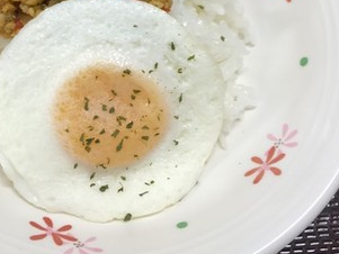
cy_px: 57
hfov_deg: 37.2
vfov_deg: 28.1
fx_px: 500
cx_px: 120
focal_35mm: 51
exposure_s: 1/60
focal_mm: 3.99
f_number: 1.8
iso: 25
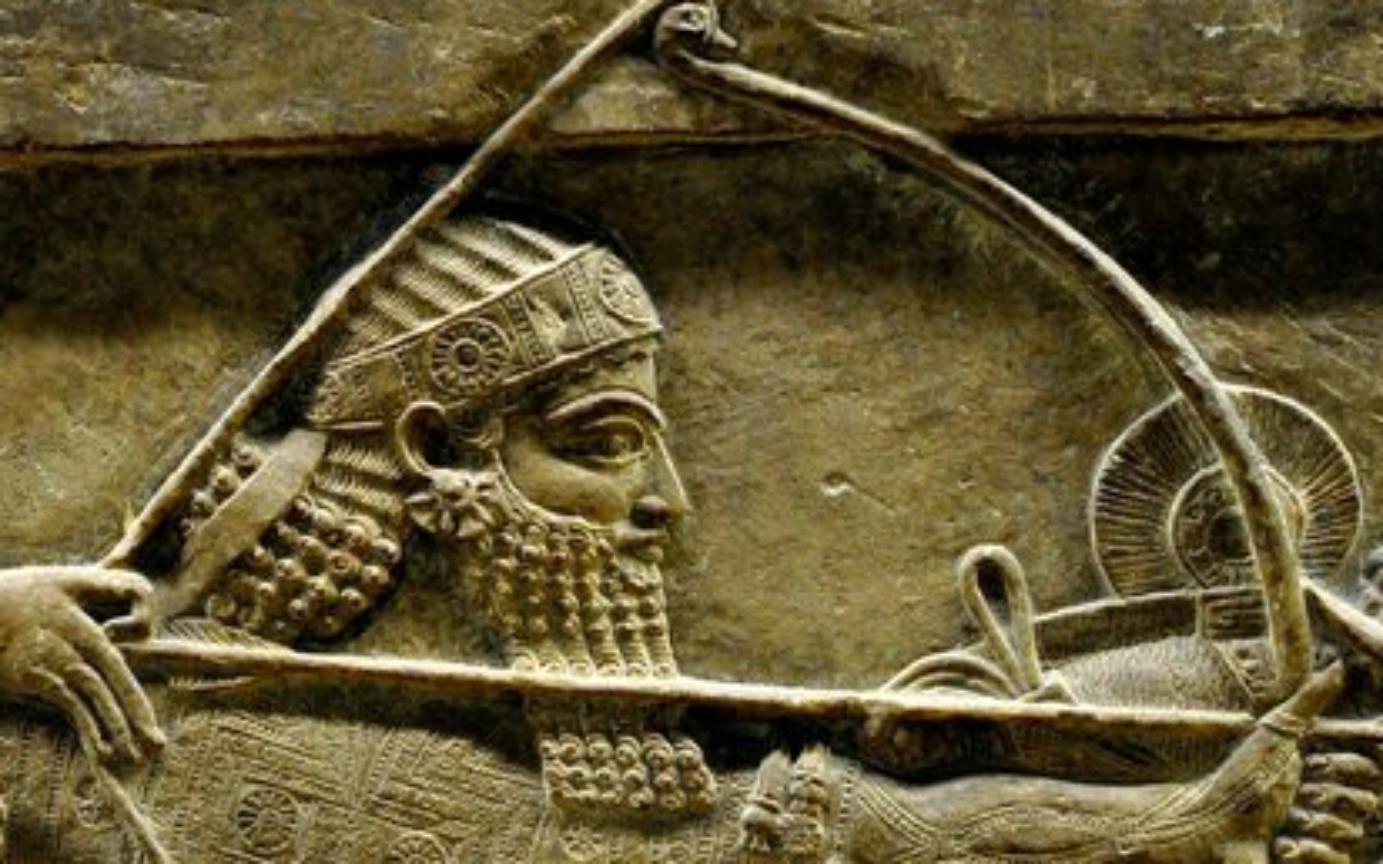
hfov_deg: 14.7
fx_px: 5351
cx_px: 630
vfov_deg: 9.2
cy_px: 611
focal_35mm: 142
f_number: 2.8
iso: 2500
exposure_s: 1/50
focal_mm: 60
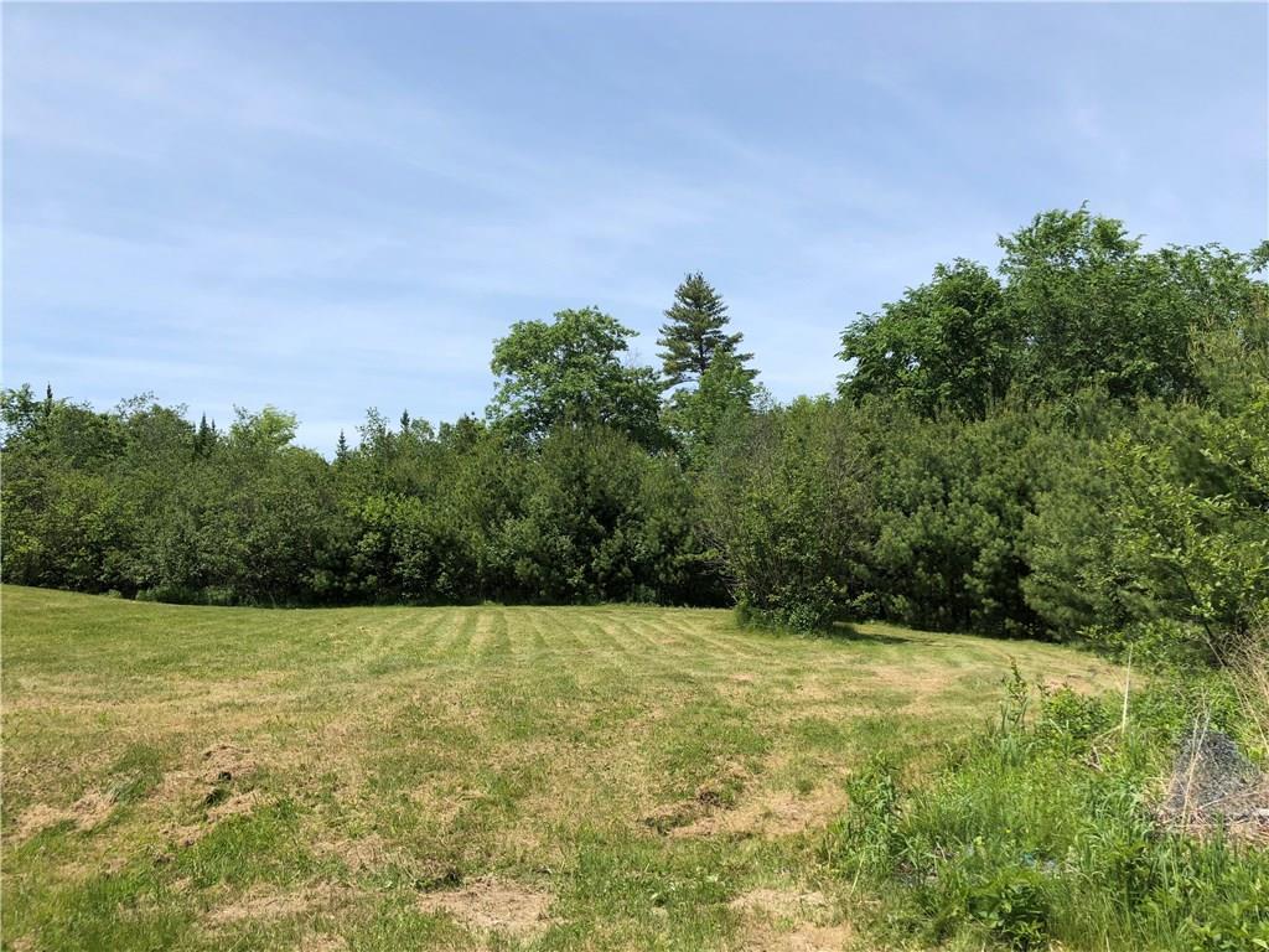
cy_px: 476
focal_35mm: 28
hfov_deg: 63.4
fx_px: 1026
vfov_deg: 49.7
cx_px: 634
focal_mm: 3.99
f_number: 1.8
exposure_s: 1/2024
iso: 20
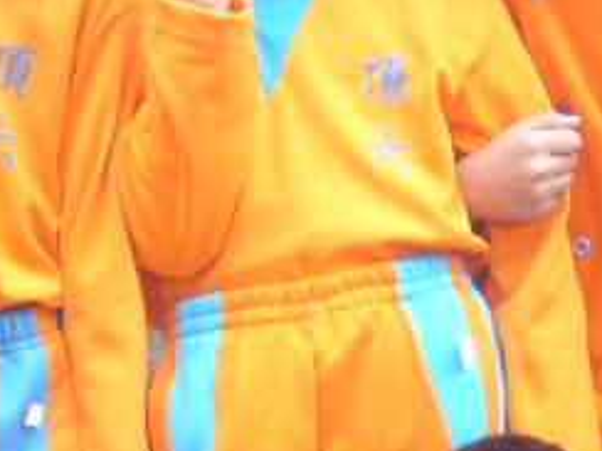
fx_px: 2817
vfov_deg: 9.1
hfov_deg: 12.2
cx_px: 234
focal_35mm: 162
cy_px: 473
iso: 125
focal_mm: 5.4
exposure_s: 1/10
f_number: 3
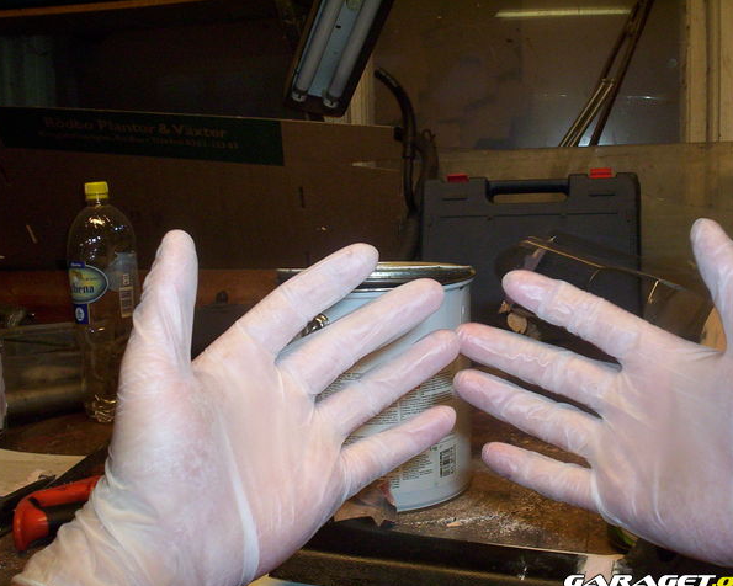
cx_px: 381
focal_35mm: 40
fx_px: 868
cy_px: 296
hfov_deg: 45.8
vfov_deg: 37.3
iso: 140
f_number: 4.5
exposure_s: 1/60
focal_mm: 4.99
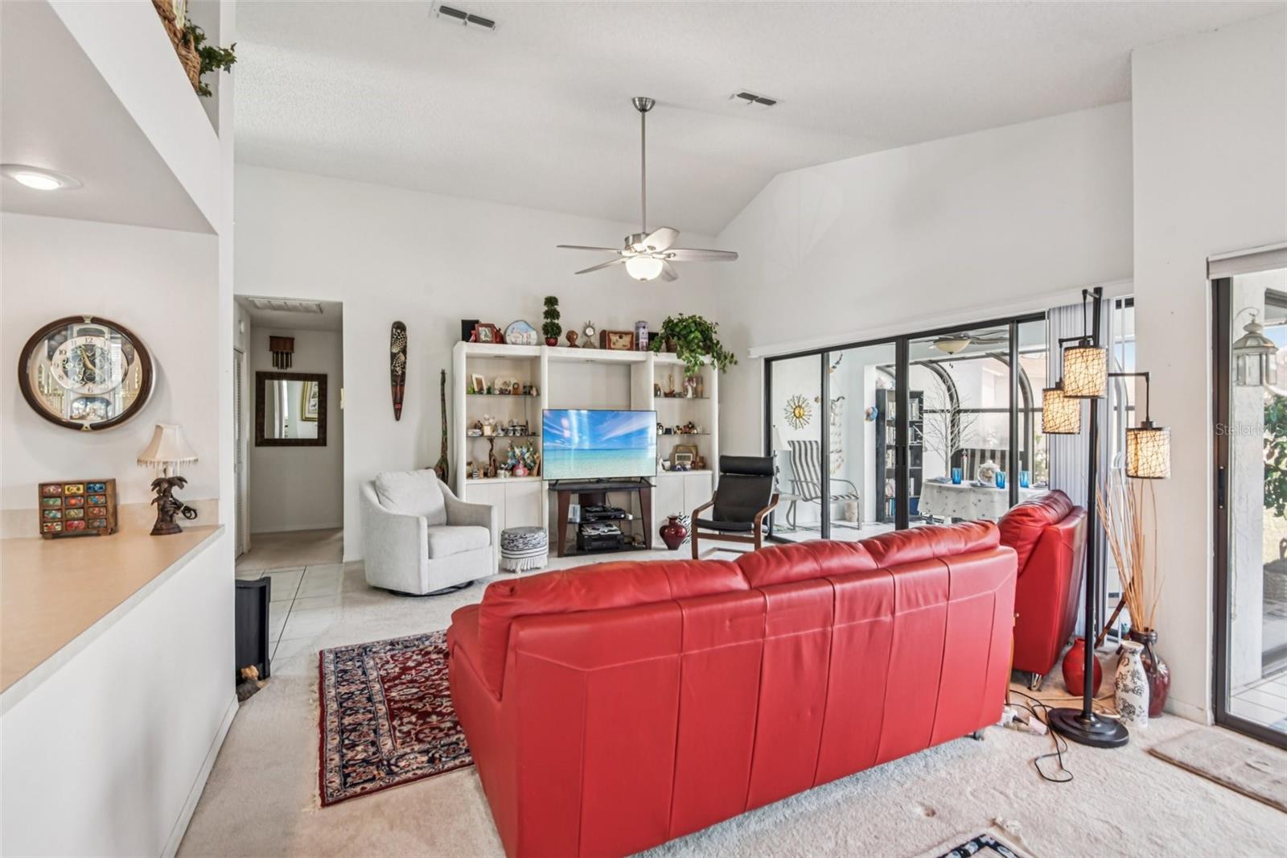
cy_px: 429
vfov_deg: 73.7
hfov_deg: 96.7
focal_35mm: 16
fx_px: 572
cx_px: 644
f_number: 8
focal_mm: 16
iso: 400
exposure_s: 1/20
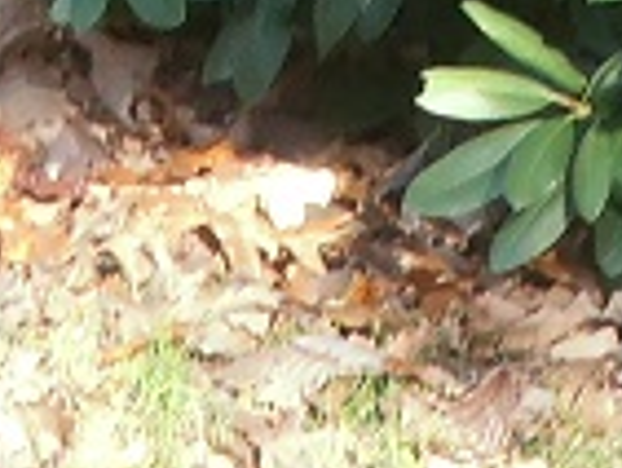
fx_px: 4514
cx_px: 260
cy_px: 1722
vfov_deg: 5.4
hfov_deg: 7.9
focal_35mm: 251
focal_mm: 5.93
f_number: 3.6
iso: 80
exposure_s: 1/50
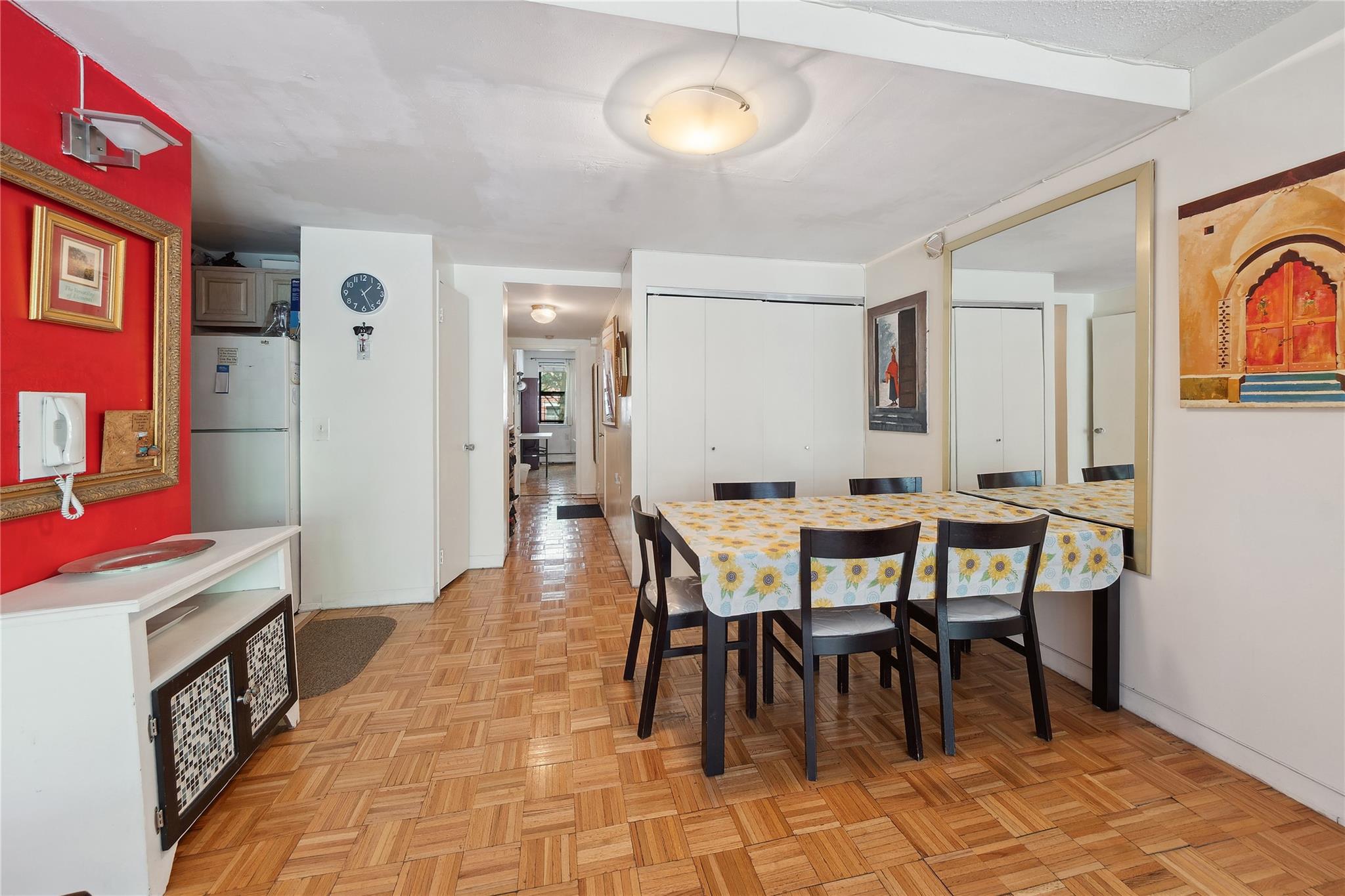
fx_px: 448
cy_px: 448
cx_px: 672
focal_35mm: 12
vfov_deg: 90.0
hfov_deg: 112.6
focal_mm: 8
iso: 100
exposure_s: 1/2
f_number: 8
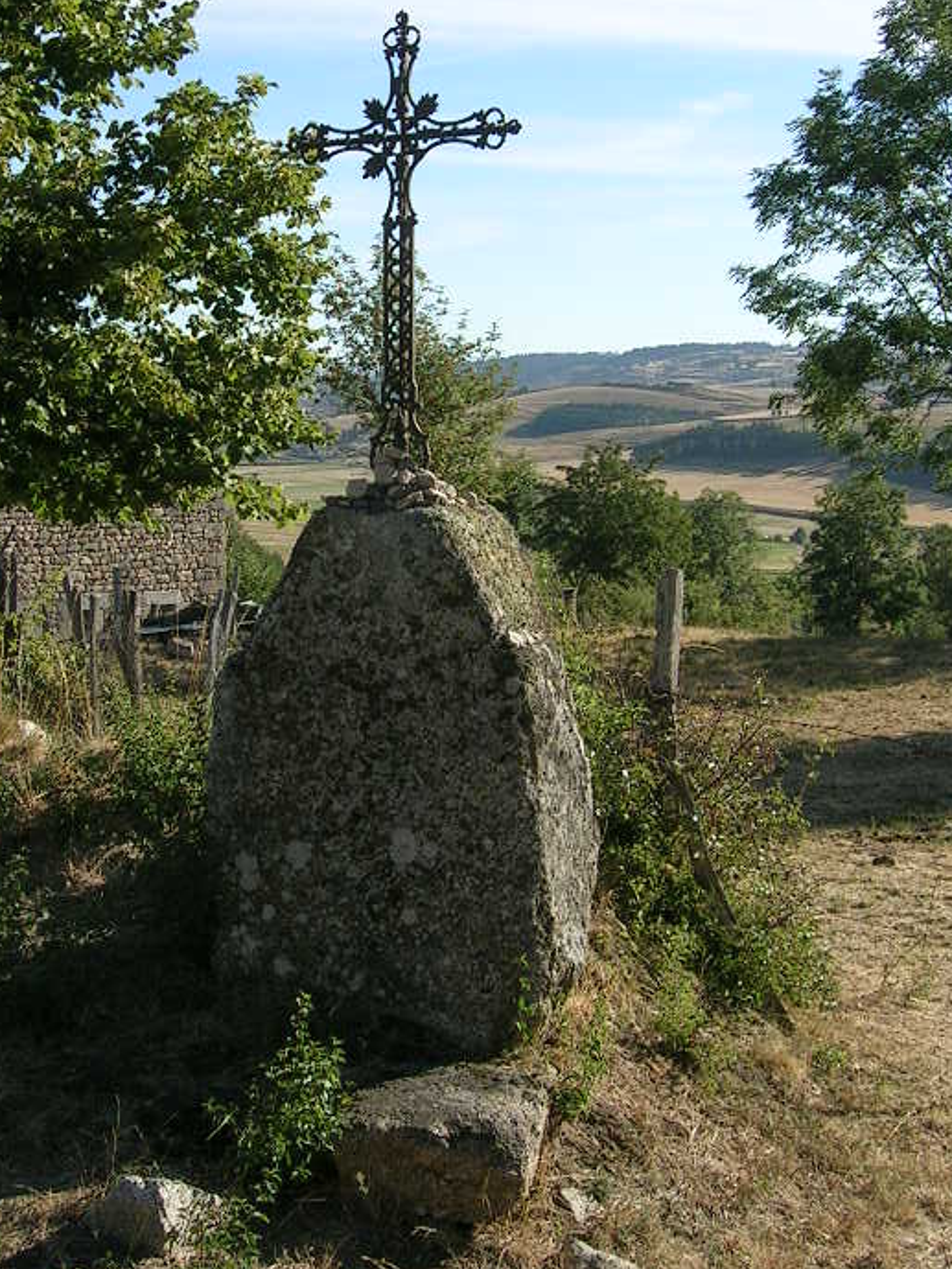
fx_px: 1906
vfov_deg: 36.6
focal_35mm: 52
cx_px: 414
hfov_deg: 28.0
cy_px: 492
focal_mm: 5.4
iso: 50
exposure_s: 1/311
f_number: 4.8
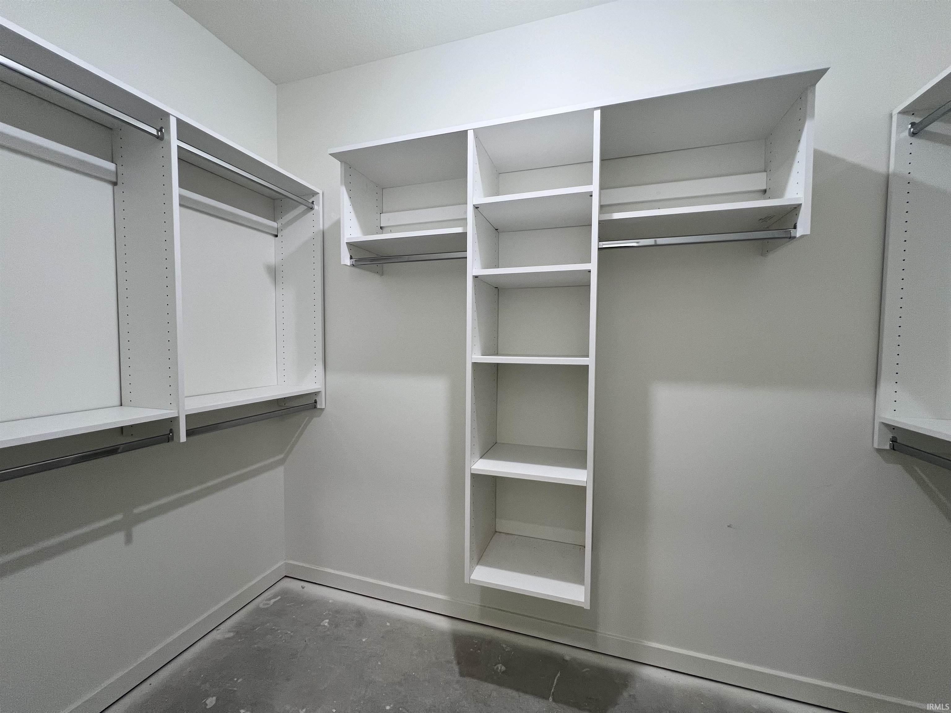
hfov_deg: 106.2
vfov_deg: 89.9
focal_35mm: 13
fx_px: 357
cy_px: 356
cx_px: 476
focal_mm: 1.57
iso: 160
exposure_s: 1/120
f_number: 1.8
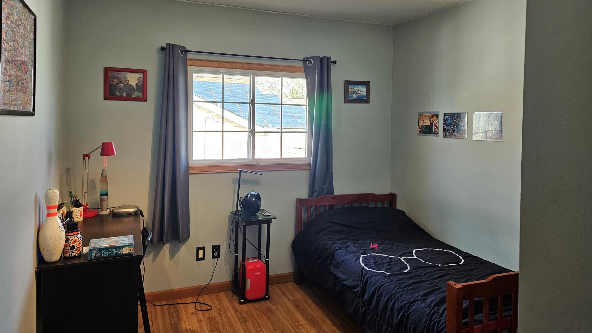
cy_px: 126
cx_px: 292
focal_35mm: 26
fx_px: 408
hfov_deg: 71.9
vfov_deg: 44.0
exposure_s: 1/120
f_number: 1.8
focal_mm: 5.4
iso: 160
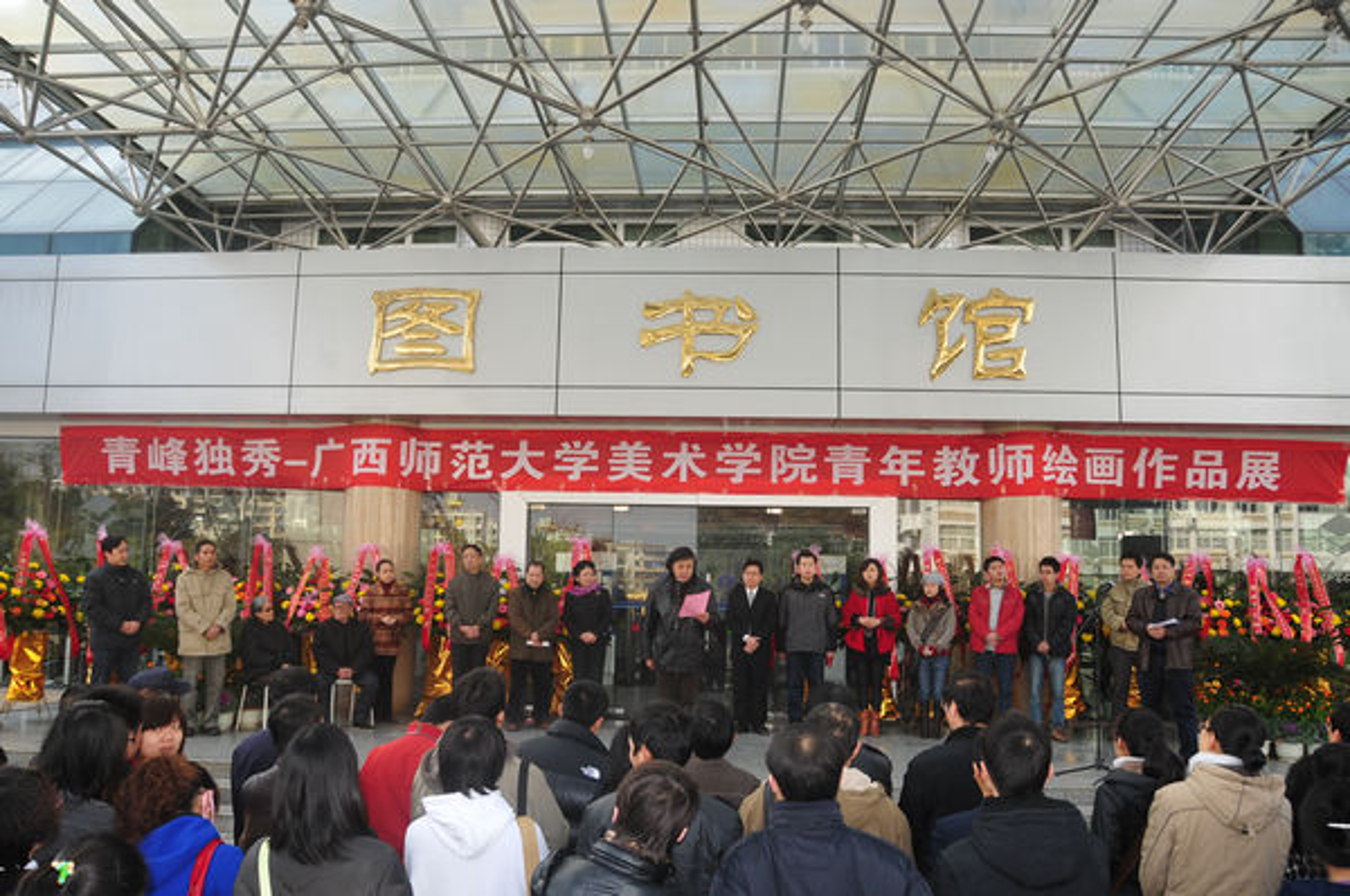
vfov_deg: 47.8
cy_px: 448
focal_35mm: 27
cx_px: 675
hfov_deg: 67.5
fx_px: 1011
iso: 250
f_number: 5
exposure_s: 1/250
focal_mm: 18
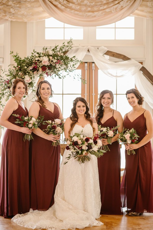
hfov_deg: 16.1
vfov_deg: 23.9
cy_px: 115
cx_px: 76
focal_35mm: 85
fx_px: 542
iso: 800
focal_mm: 85
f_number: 2
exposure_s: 1/640
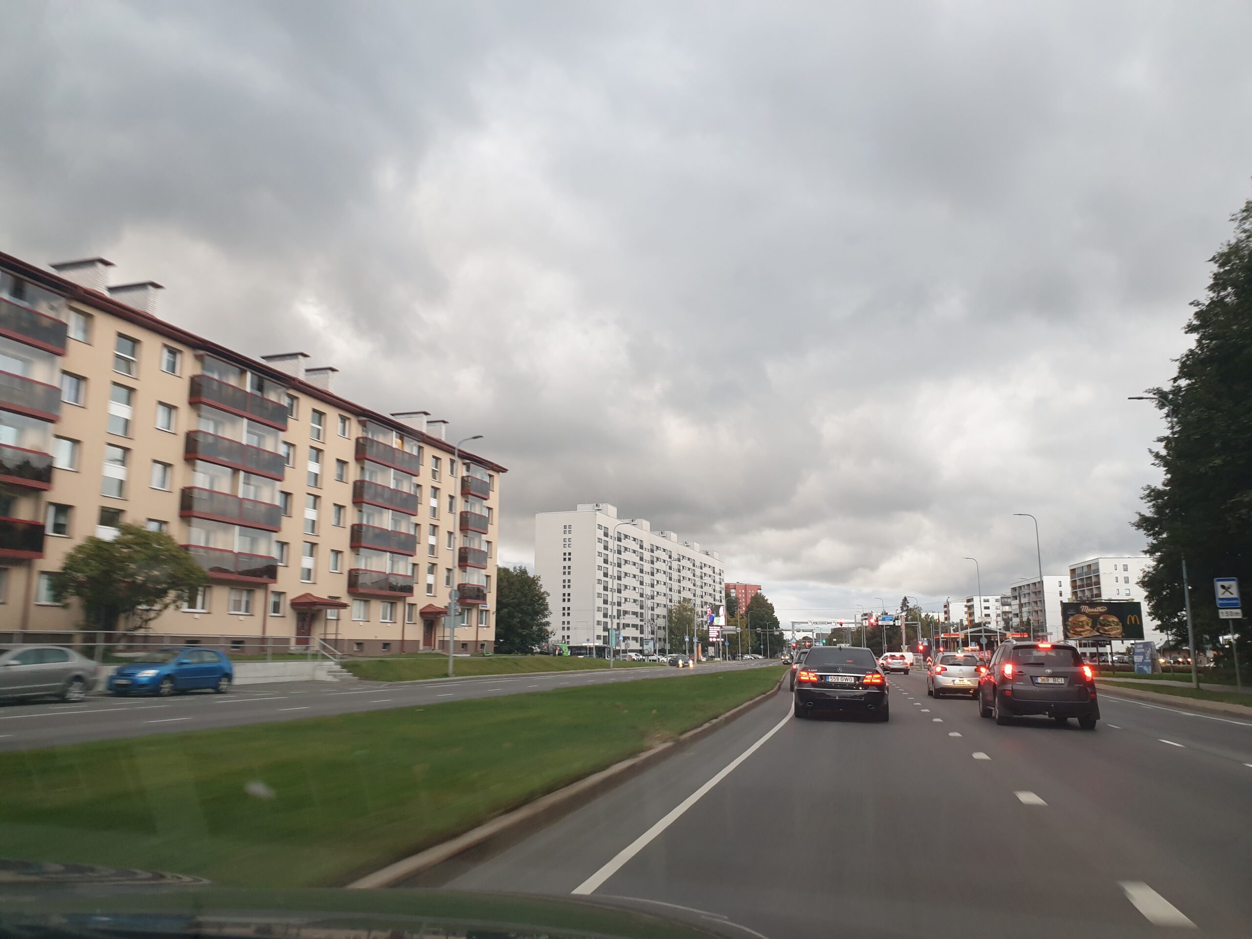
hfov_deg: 67.3
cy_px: 470
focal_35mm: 26
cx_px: 626
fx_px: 940
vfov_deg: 53.1
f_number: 2.4
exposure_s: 1/50
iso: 100
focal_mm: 4.3
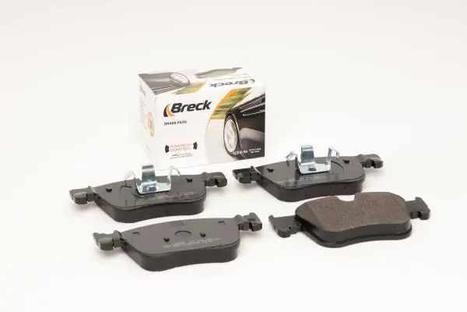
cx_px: 234
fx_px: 1167
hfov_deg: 22.6
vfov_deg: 15.2
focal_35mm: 90
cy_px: 156
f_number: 11
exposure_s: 1/200
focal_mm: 60
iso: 100
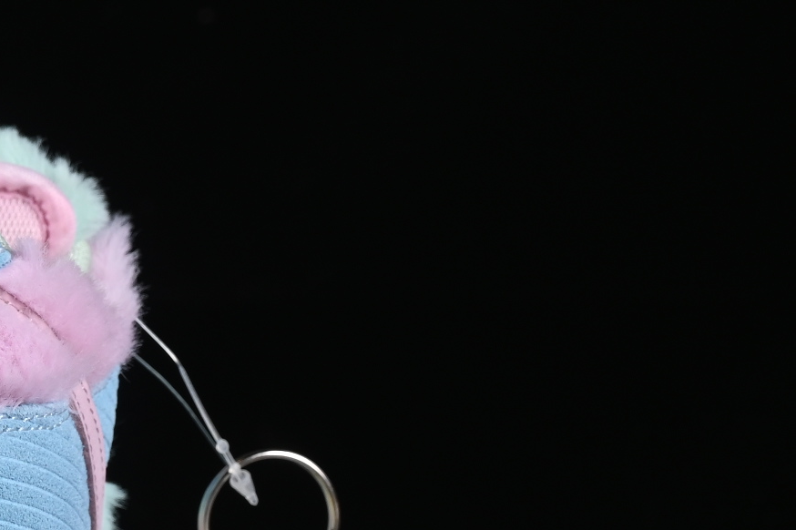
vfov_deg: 5.7
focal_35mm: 239
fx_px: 5282
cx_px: -435
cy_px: 255
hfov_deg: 8.4
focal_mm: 50
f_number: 8
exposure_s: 1/80
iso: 160
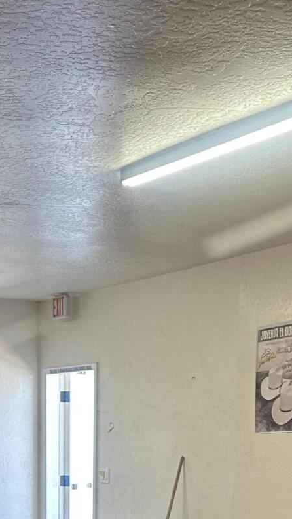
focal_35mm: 66
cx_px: 81
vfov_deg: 29.5
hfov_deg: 18.2
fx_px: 908
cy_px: 535
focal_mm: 6.86
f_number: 1.78
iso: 125
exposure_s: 1/120
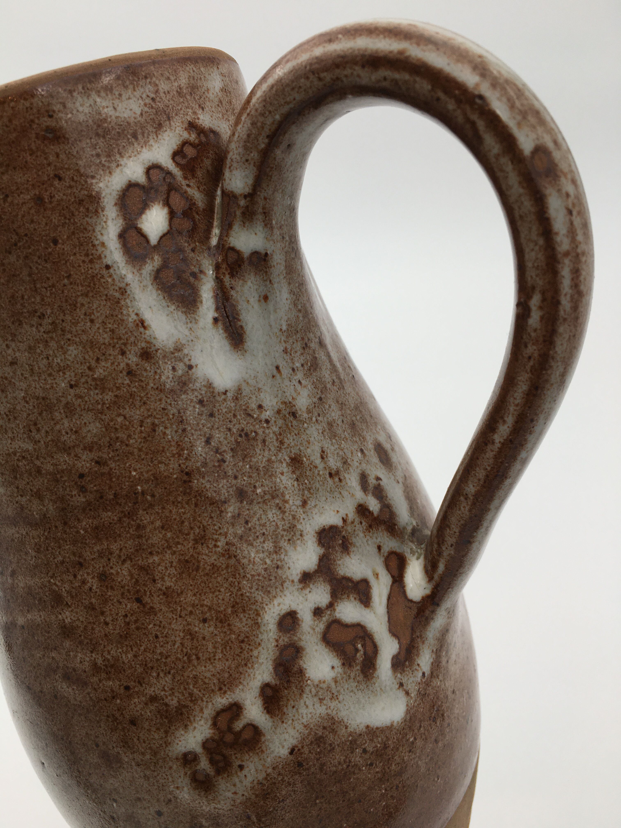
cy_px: 414
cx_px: 310
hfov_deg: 48.2
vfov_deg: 61.7
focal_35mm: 29
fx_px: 694
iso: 25
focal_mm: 4.15
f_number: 2.2
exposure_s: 1/368
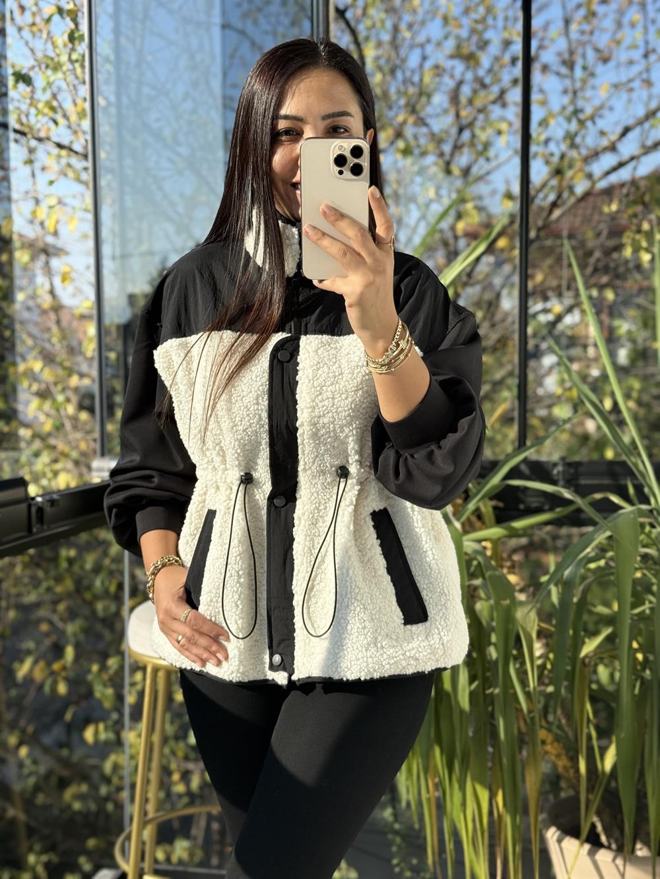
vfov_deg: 39.7
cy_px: 440
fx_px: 1220
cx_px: 330
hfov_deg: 30.3
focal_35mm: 48
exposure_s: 1/1377
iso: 64
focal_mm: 6.76
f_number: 1.78
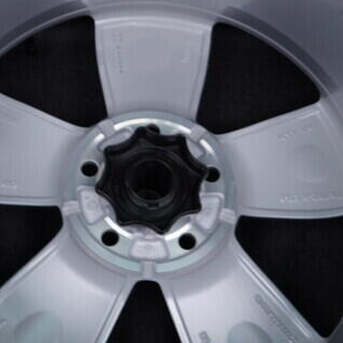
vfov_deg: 17.5
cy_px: 132
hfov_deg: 17.5
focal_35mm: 99
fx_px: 1110
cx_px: 103
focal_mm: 24
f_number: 2.8
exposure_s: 1/40
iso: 160
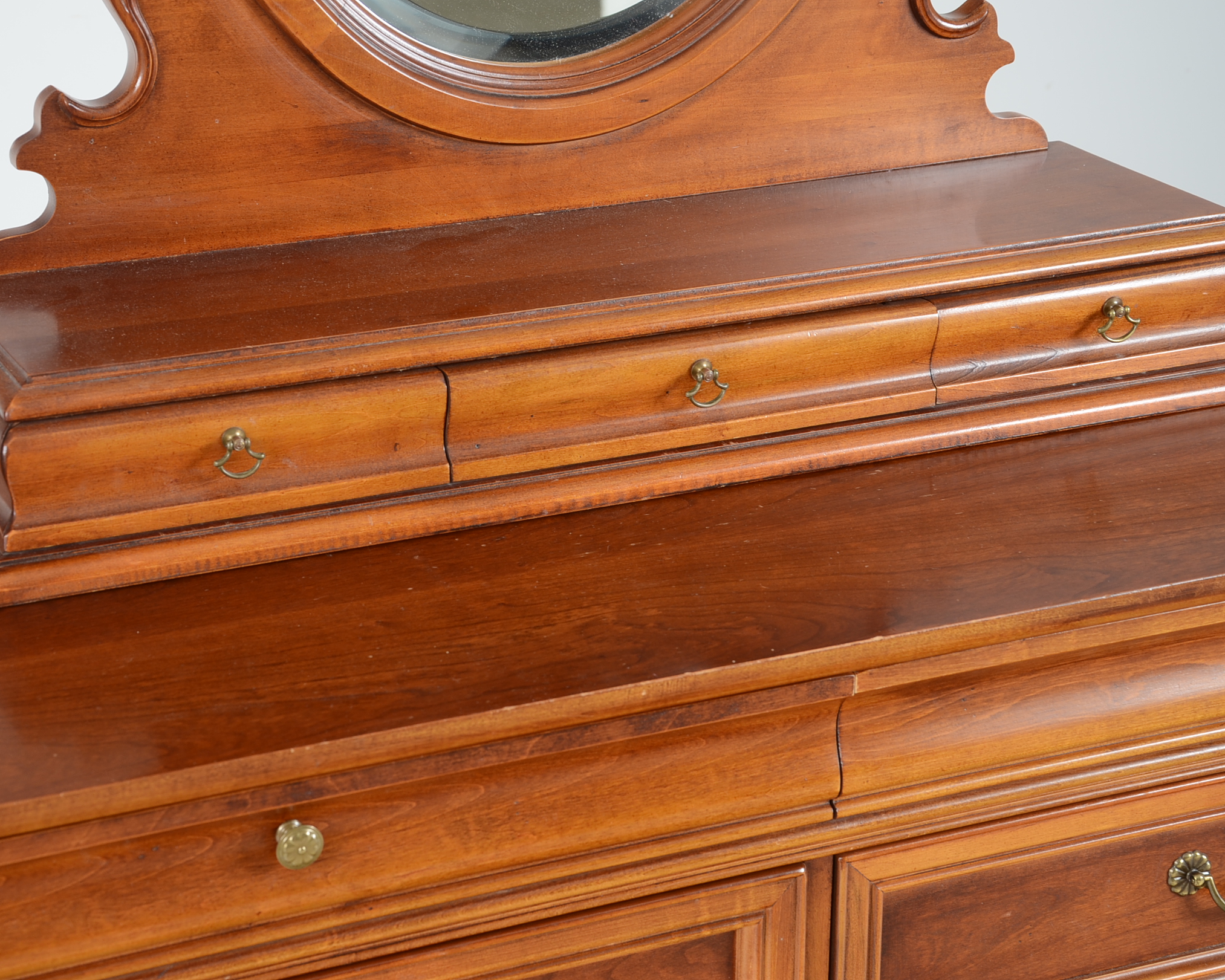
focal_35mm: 82
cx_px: 578
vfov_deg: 18.7
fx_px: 2973
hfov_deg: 23.3
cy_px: 491
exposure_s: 1/80
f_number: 6.3
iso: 160
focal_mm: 48
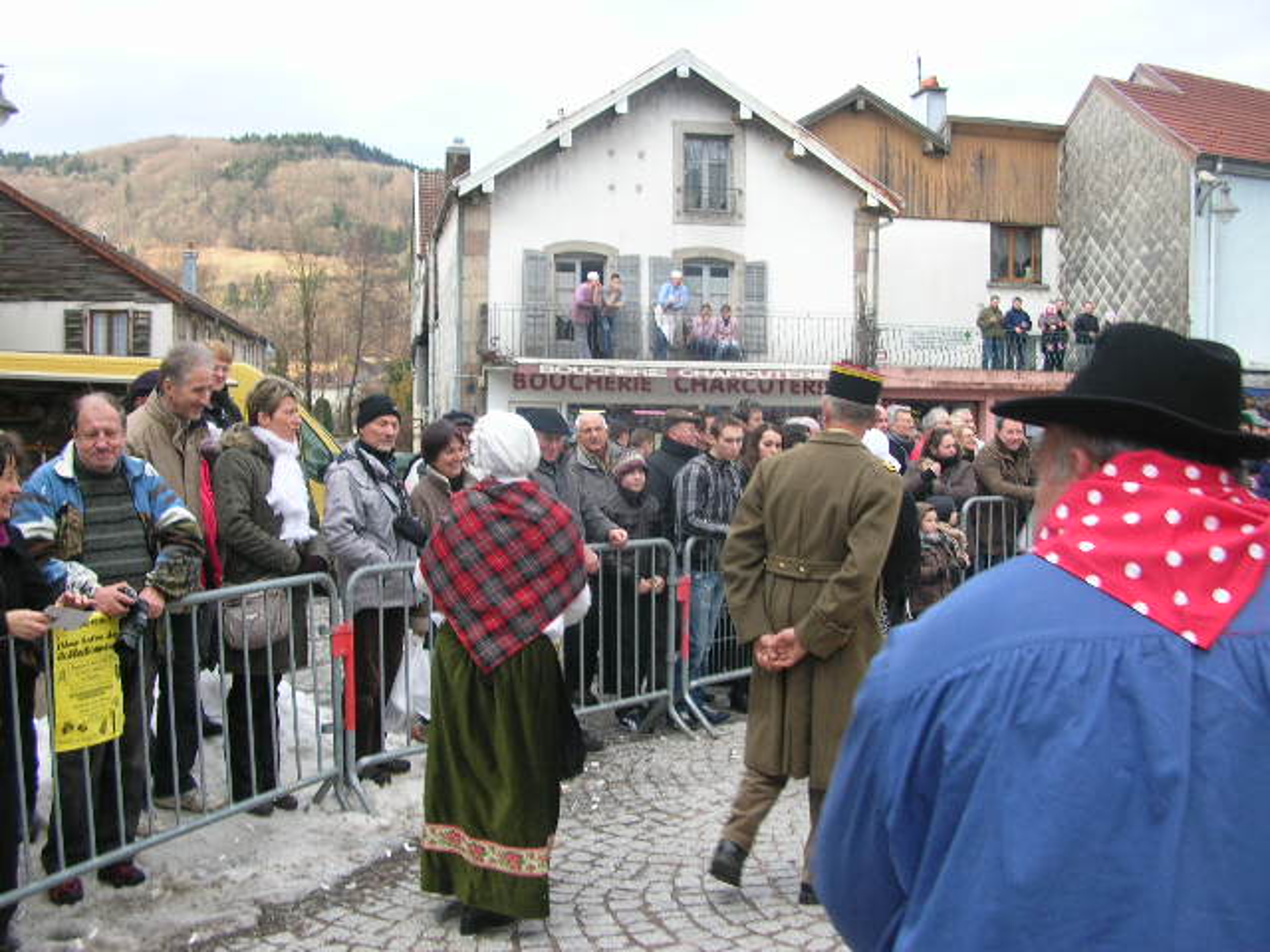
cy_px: 476
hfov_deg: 52.6
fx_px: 1284
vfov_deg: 40.7
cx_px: 635
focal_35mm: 35
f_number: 2.8
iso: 50
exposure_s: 1/144
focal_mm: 5.8
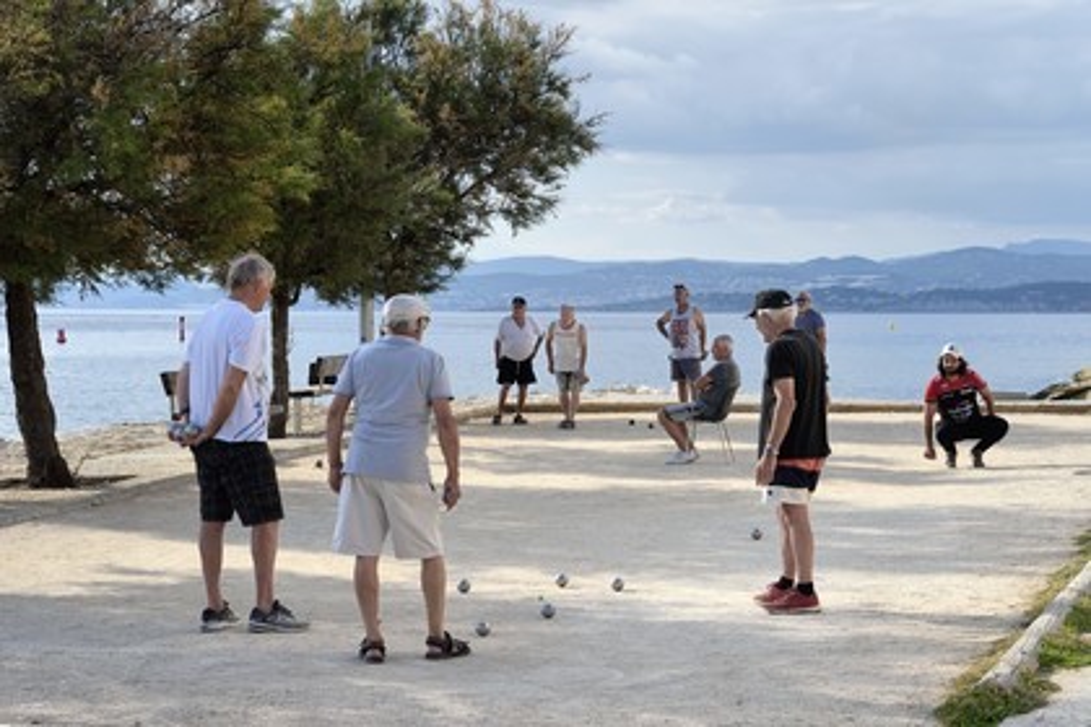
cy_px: 364
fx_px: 2121
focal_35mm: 70
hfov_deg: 28.8
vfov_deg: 19.5
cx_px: 546
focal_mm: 70
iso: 200
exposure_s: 1/200
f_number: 11
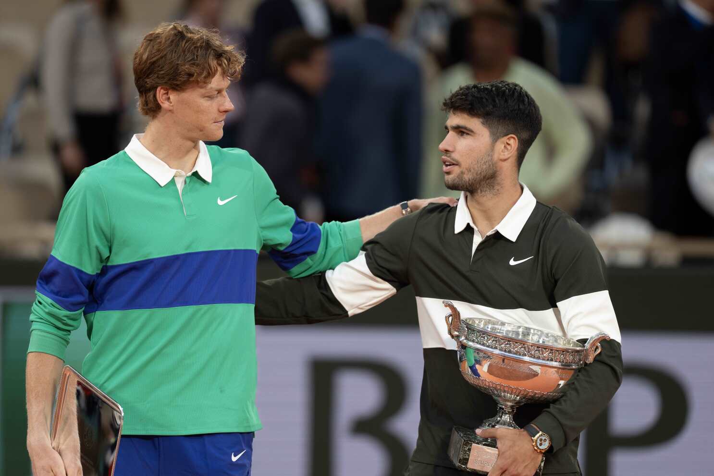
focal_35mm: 300
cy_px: 238
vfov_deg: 4.6
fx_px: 5950
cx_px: 357
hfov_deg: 6.9
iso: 640
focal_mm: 300
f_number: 2.8
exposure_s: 1/640
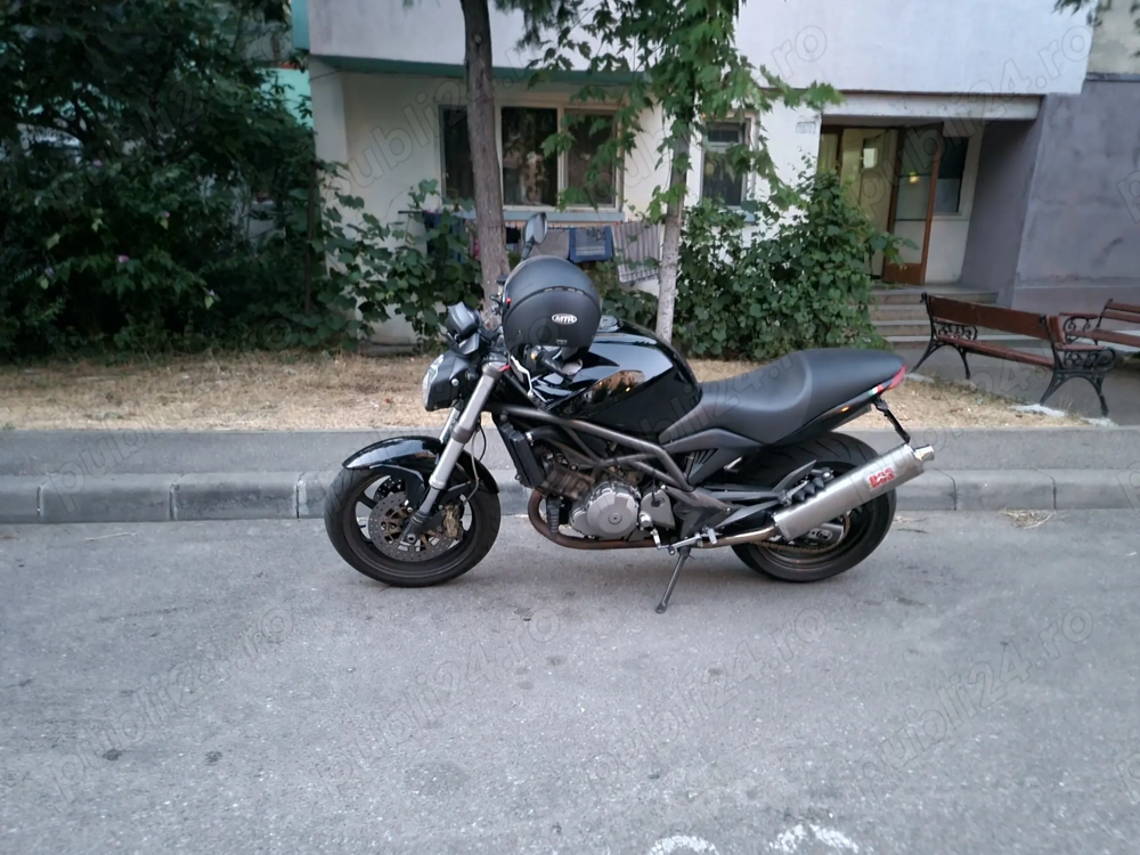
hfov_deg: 71.6
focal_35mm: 24
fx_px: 790
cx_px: 570
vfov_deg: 56.8
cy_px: 428
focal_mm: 6.7
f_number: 1.8
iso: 1600
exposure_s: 1/13
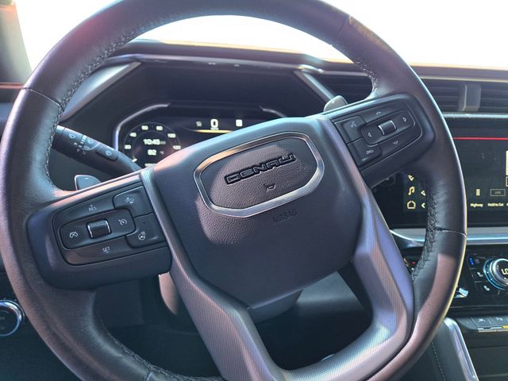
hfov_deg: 73.9
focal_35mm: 23
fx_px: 338
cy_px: 190
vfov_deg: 58.9
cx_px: 254
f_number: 1.8
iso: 250
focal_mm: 5.4
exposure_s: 1/100
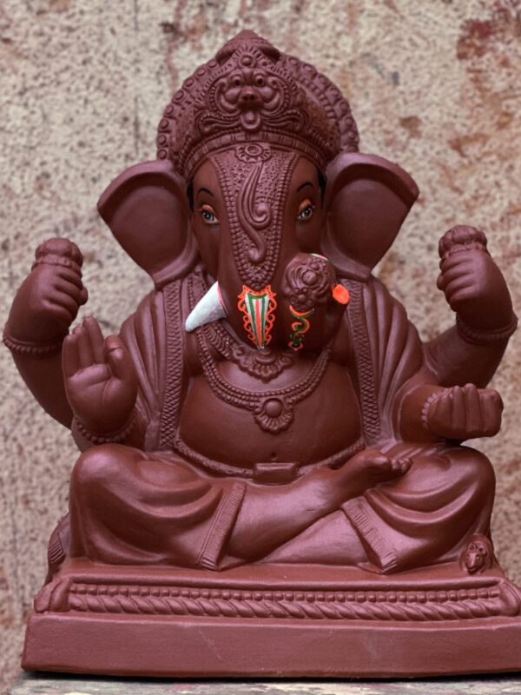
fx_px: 1545
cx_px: 260
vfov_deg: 25.3
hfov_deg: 19.1
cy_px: 348
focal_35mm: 77
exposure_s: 1/121
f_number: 2.8
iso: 125
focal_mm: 9
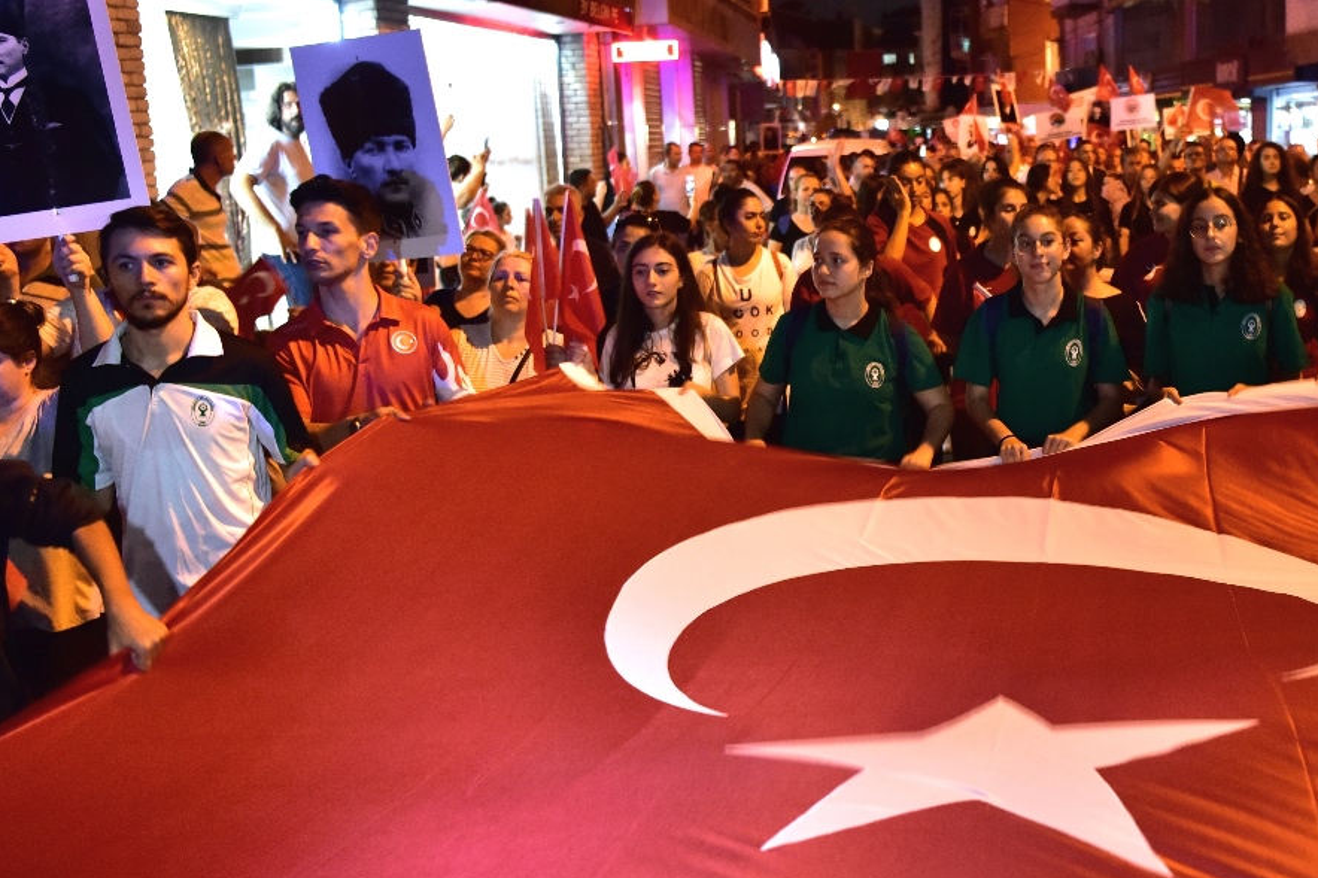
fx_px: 1537
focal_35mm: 42
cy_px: 494
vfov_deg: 31.8
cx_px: 1020
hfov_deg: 44.5
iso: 2500
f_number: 2.8
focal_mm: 24
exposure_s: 1/60
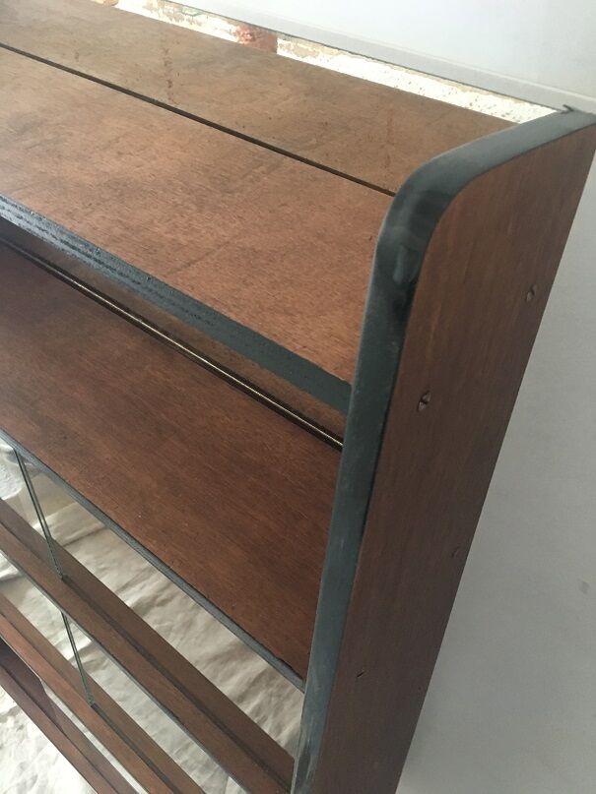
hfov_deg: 48.2
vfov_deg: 61.7
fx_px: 666
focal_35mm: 29
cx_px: 298
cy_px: 397
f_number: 2.2
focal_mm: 4.15
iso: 200
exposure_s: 1/25
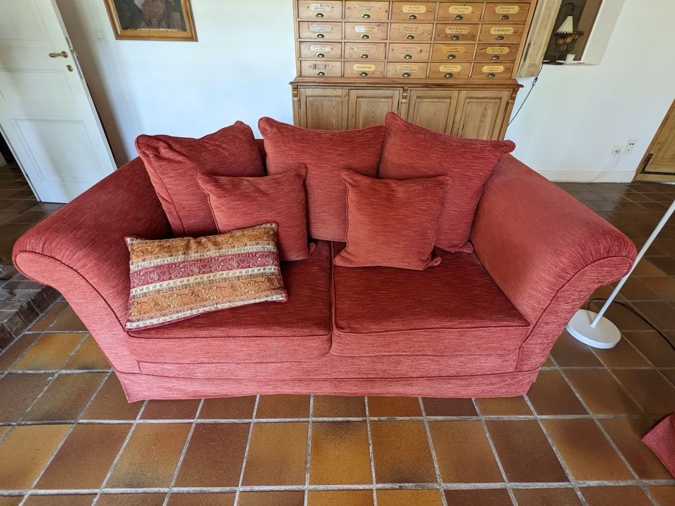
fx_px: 312
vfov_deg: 78.1
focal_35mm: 16
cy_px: 253
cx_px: 338
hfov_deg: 94.5
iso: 112
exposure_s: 1/23.8
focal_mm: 2.22
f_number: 2.2
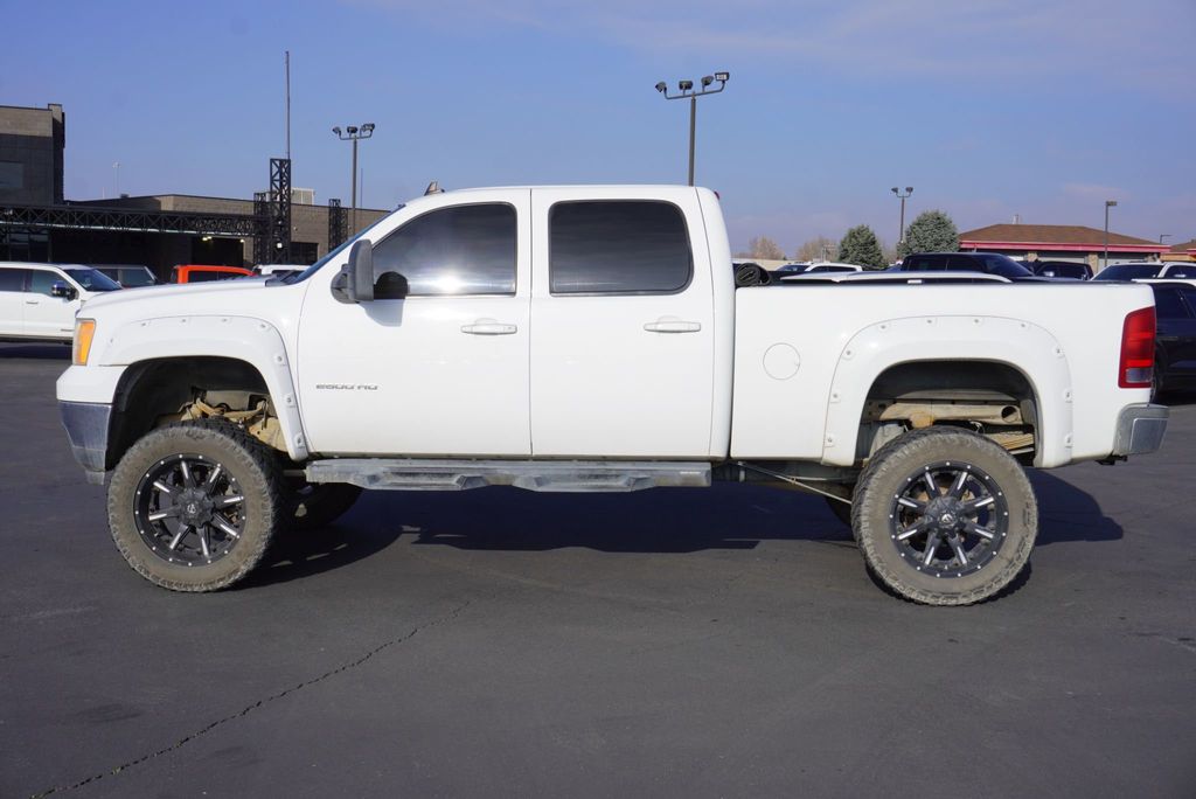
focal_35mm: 39
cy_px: 400
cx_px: 598
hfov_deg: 49.5
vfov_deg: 34.3
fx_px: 1296
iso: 100
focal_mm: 26
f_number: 11
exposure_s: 1/250
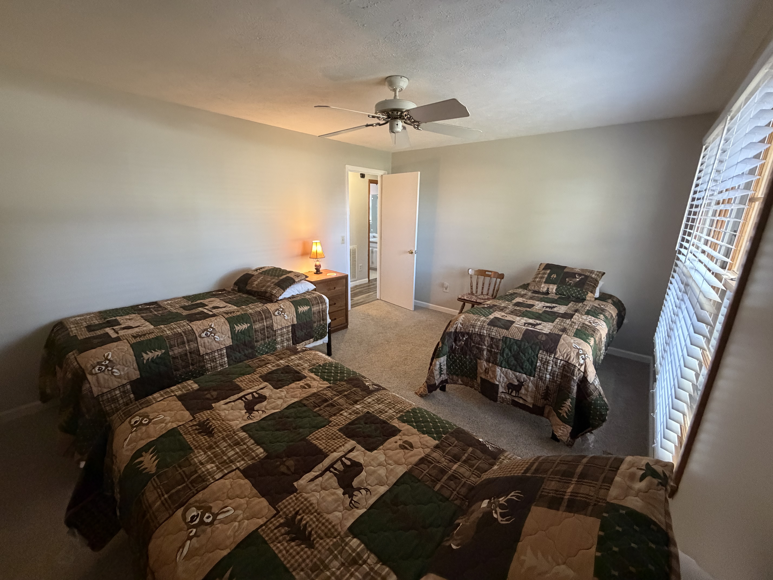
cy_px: 290
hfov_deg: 102.1
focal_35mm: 14
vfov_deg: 85.7
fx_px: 313
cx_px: 386
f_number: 2.2
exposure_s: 1/60
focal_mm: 2.22
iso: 640
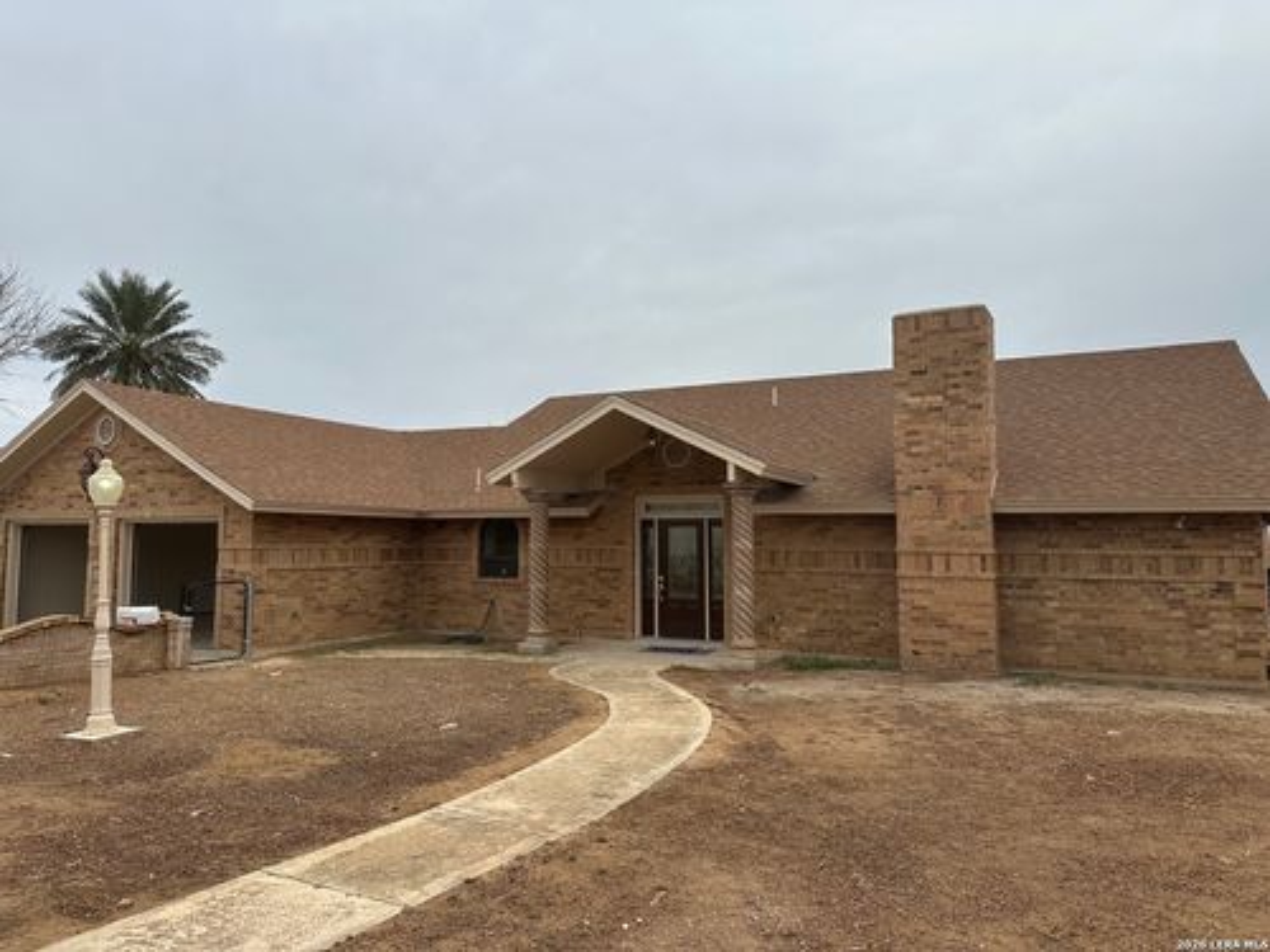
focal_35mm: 24
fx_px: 881
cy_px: 476
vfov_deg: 56.8
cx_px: 635
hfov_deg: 71.6
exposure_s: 1/4762
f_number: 1.78
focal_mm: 6.86
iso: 80
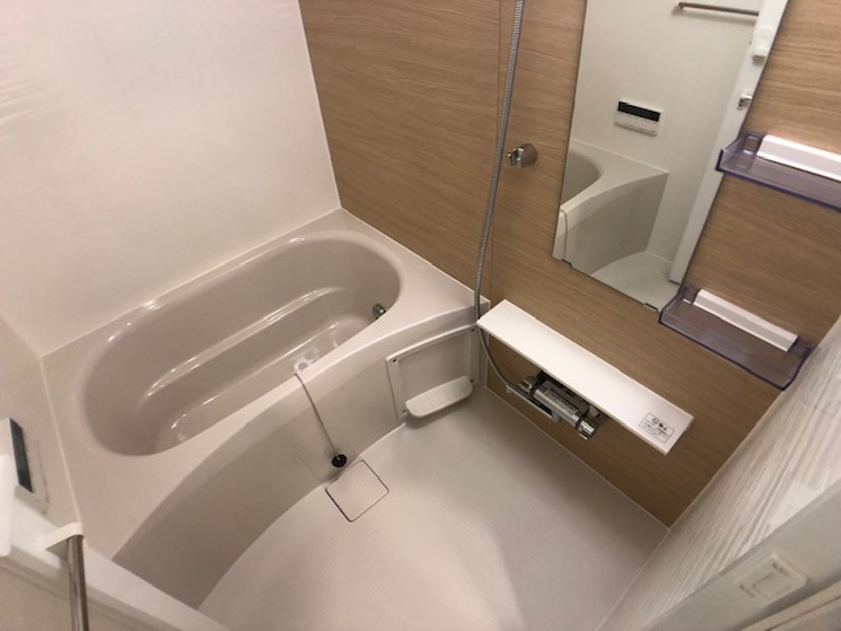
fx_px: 680
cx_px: 420
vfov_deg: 49.7
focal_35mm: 28
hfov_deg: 63.4
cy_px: 316
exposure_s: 1/17
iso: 50
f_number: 1.8
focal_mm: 3.99
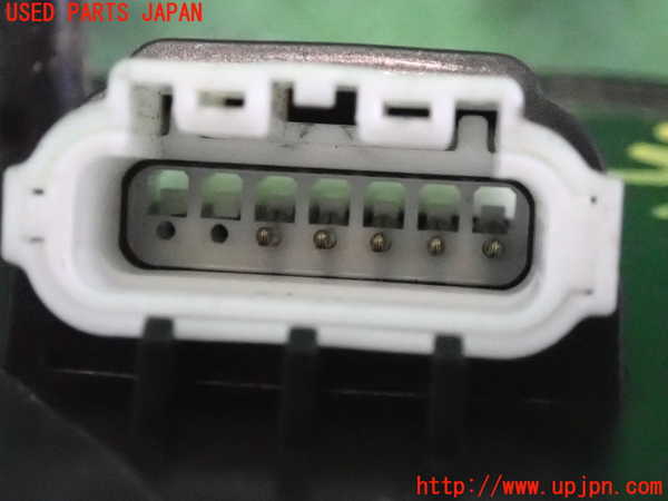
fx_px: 1930
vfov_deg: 14.8
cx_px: 334
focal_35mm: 100
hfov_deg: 19.6
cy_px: 250
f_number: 4.9
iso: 6400
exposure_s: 1/80
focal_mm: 18
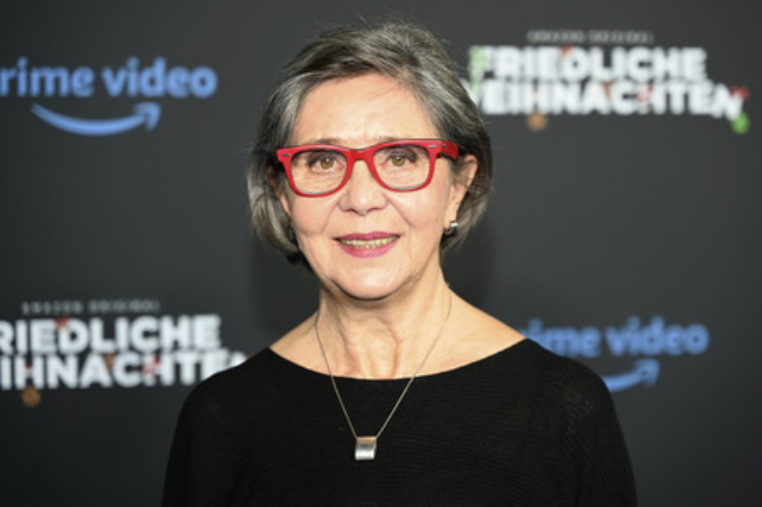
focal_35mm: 75
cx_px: 381
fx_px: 1586
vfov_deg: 18.2
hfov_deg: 27.0
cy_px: 254
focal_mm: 75
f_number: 2.8
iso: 400
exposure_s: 1/125
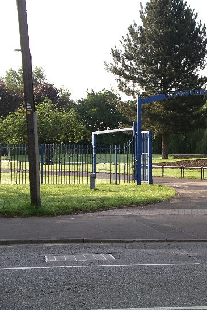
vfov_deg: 23.4
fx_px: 750
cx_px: 201
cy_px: 154
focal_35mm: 87
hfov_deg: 15.5
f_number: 4
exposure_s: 1/275
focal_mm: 12.8
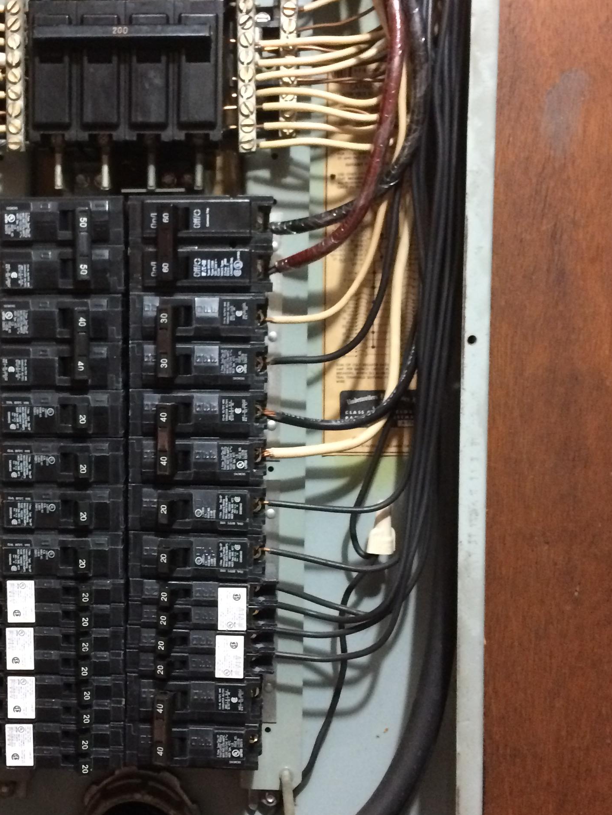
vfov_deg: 38.2
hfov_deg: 28.7
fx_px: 1179
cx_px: 153
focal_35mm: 50
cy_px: 400
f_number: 2.2
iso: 250
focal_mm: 4.15
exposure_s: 1/15
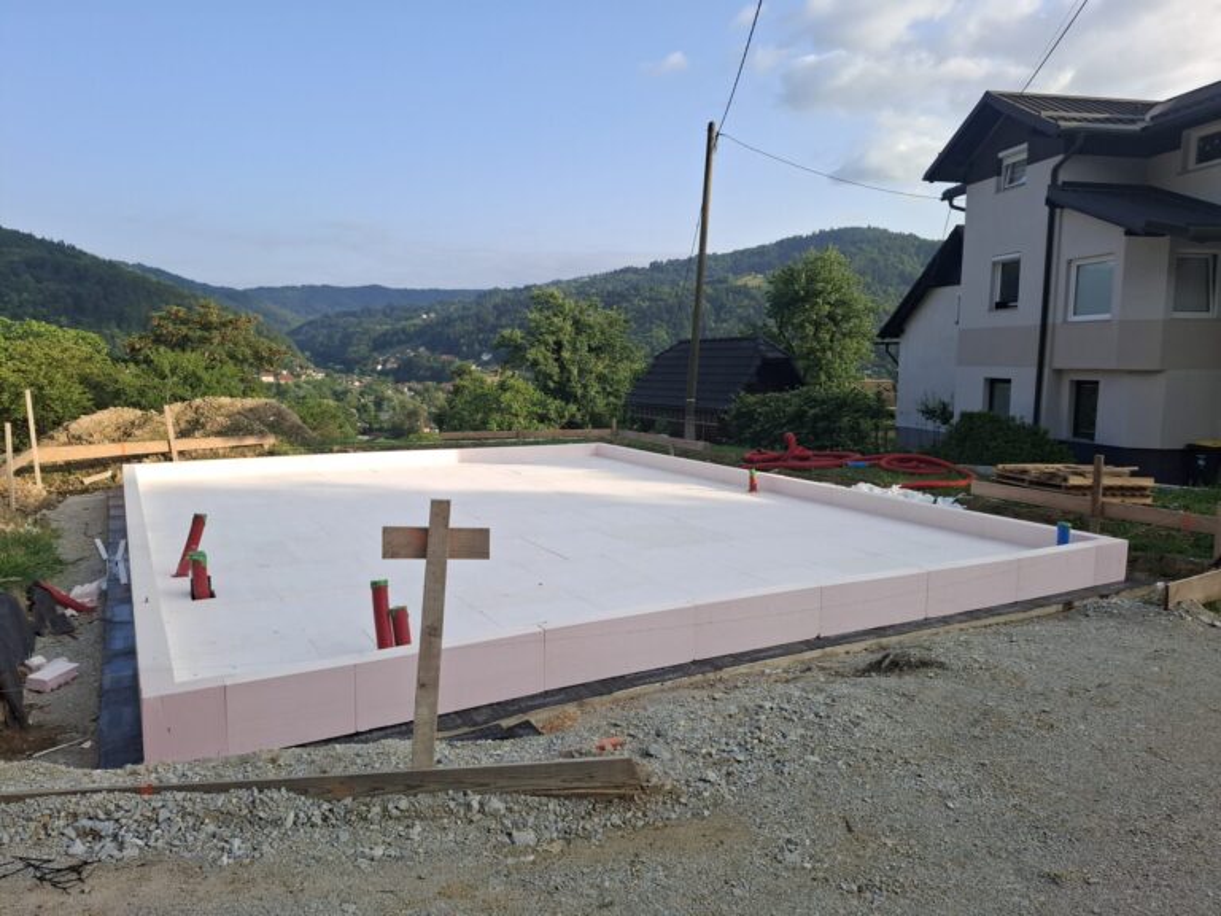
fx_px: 811
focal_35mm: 23
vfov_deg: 58.9
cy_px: 458
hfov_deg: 73.9
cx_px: 610
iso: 50
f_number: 1.8
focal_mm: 5.54
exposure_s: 1/846
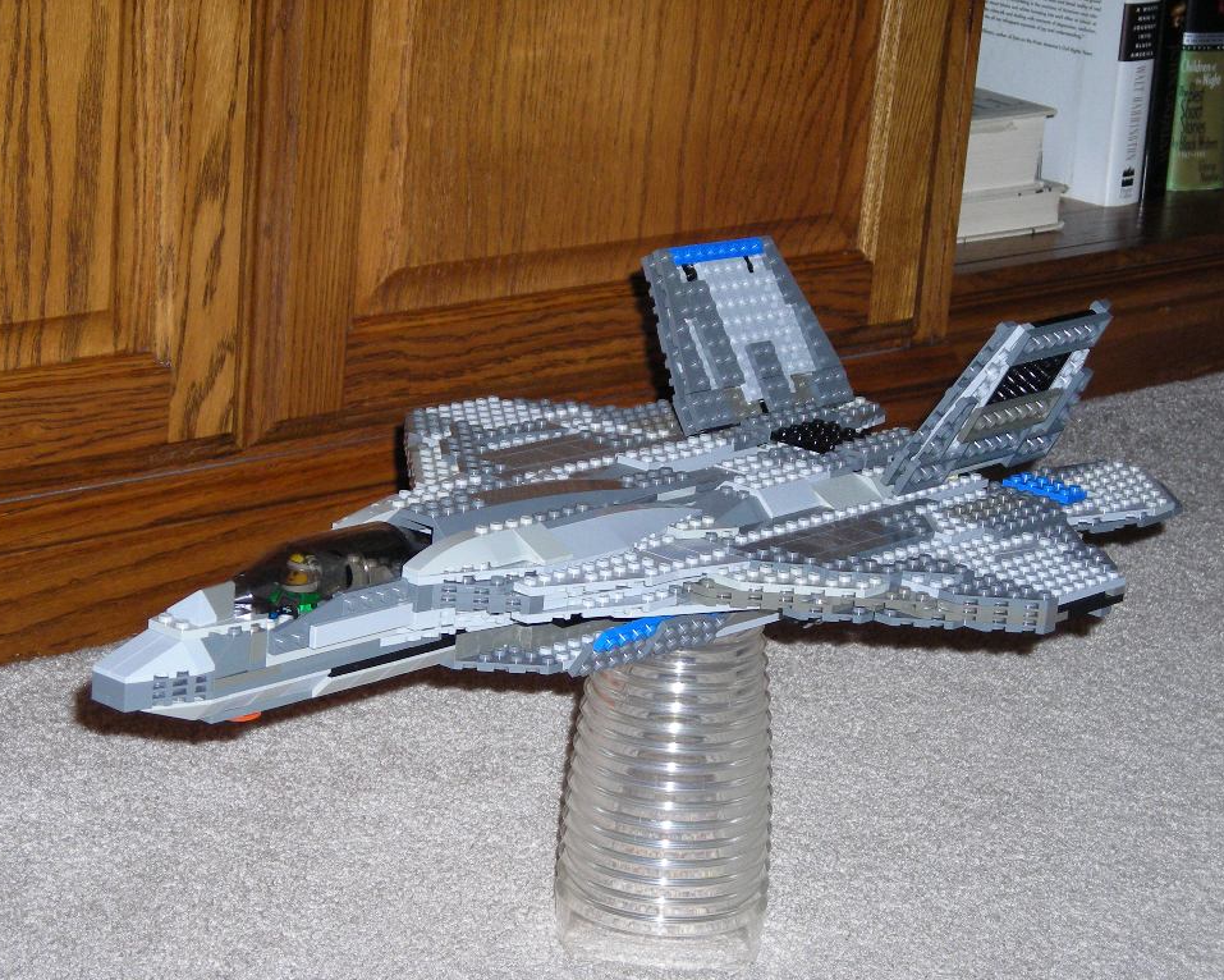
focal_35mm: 94
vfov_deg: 16.4
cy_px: 490
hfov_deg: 20.4
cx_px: 573
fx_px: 3406
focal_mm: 14.8
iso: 190
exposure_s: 1/120
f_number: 4.6
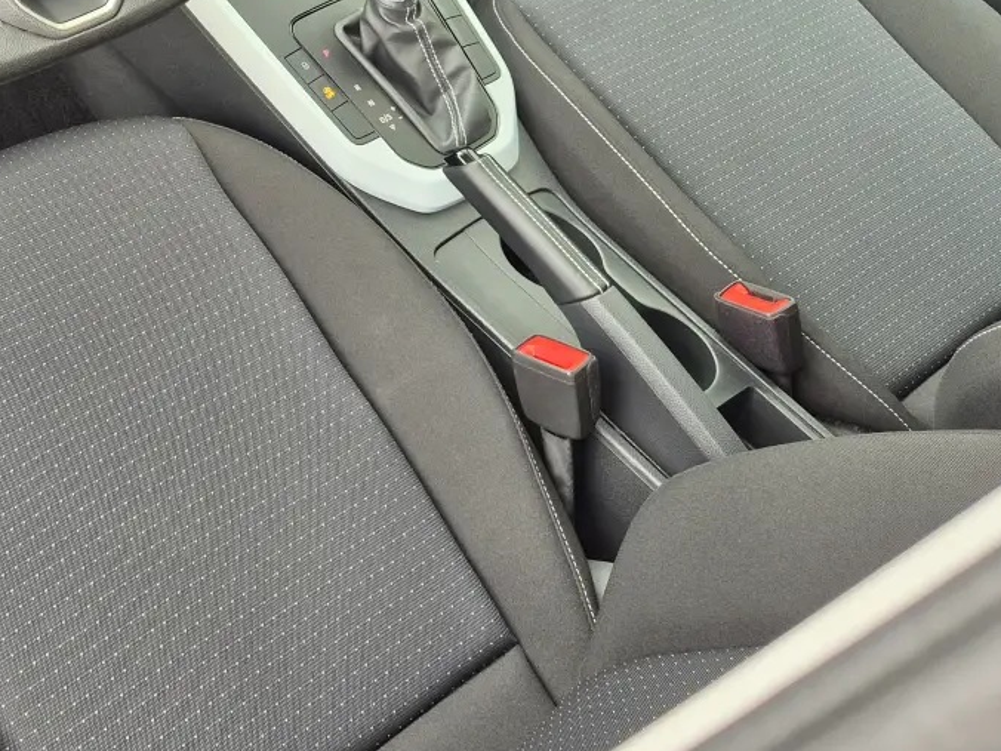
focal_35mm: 49
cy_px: 46
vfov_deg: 28.3
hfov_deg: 36.1
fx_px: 1417
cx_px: 67
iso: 100
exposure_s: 1/100
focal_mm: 5.4
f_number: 1.8
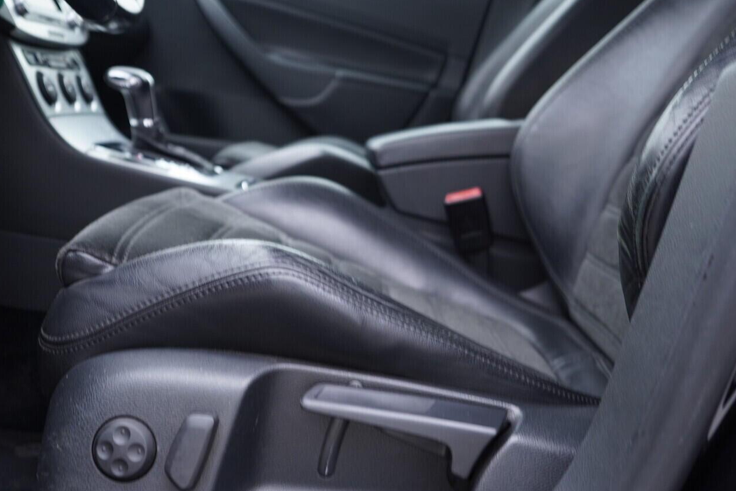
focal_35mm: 41
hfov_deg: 47.4
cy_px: 276
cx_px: 347
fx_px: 838
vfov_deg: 32.6
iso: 250
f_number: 2.8
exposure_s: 1/40
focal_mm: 24
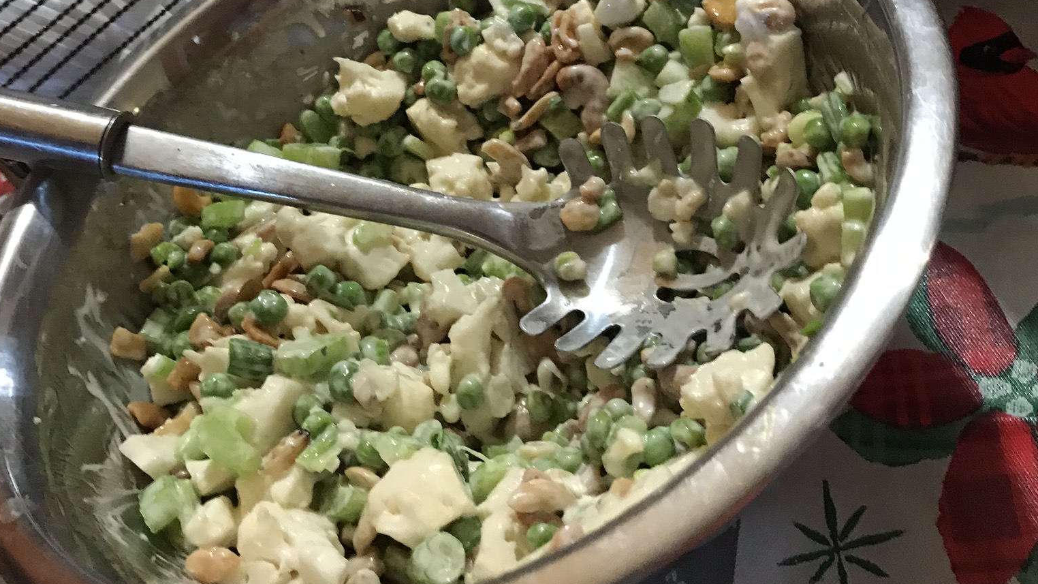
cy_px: 100
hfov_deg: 49.4
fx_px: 1128
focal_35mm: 41
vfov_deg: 28.3
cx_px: 516
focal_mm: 3.99
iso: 80
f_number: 1.8
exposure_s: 1/15
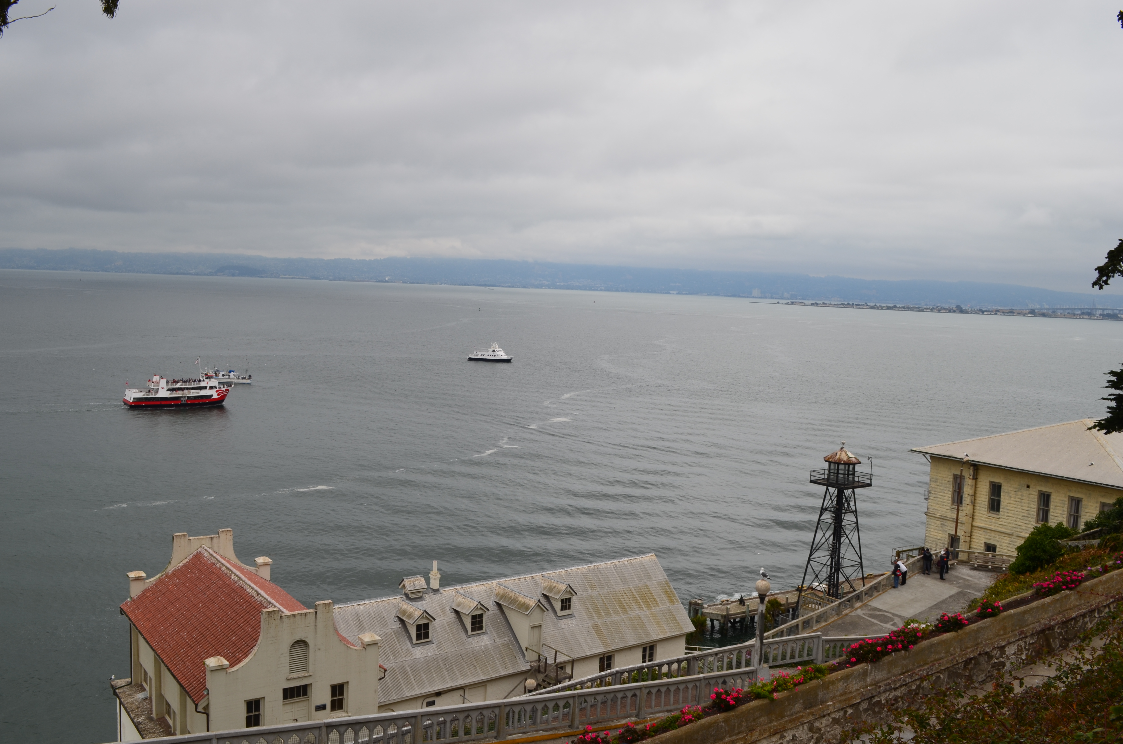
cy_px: 372
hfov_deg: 57.3
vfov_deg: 39.8
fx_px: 1027
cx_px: 562
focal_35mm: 33
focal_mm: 22
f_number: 11
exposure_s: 1/125
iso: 100
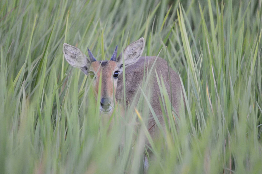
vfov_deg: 1.8
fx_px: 5447
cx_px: 131
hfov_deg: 2.8
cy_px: 87
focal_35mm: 750
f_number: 6.3
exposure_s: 1/100
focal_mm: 500
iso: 2500
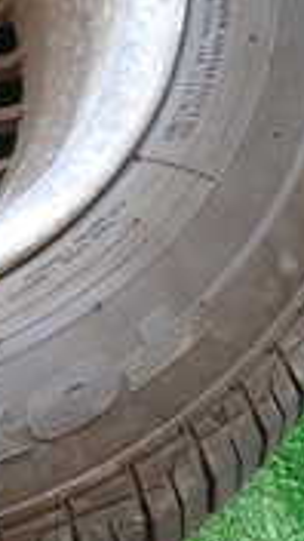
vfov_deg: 22.5
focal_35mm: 93
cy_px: 74
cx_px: -255
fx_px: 1333
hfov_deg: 11.9
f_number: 2
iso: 200
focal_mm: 4.5
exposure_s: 1/50
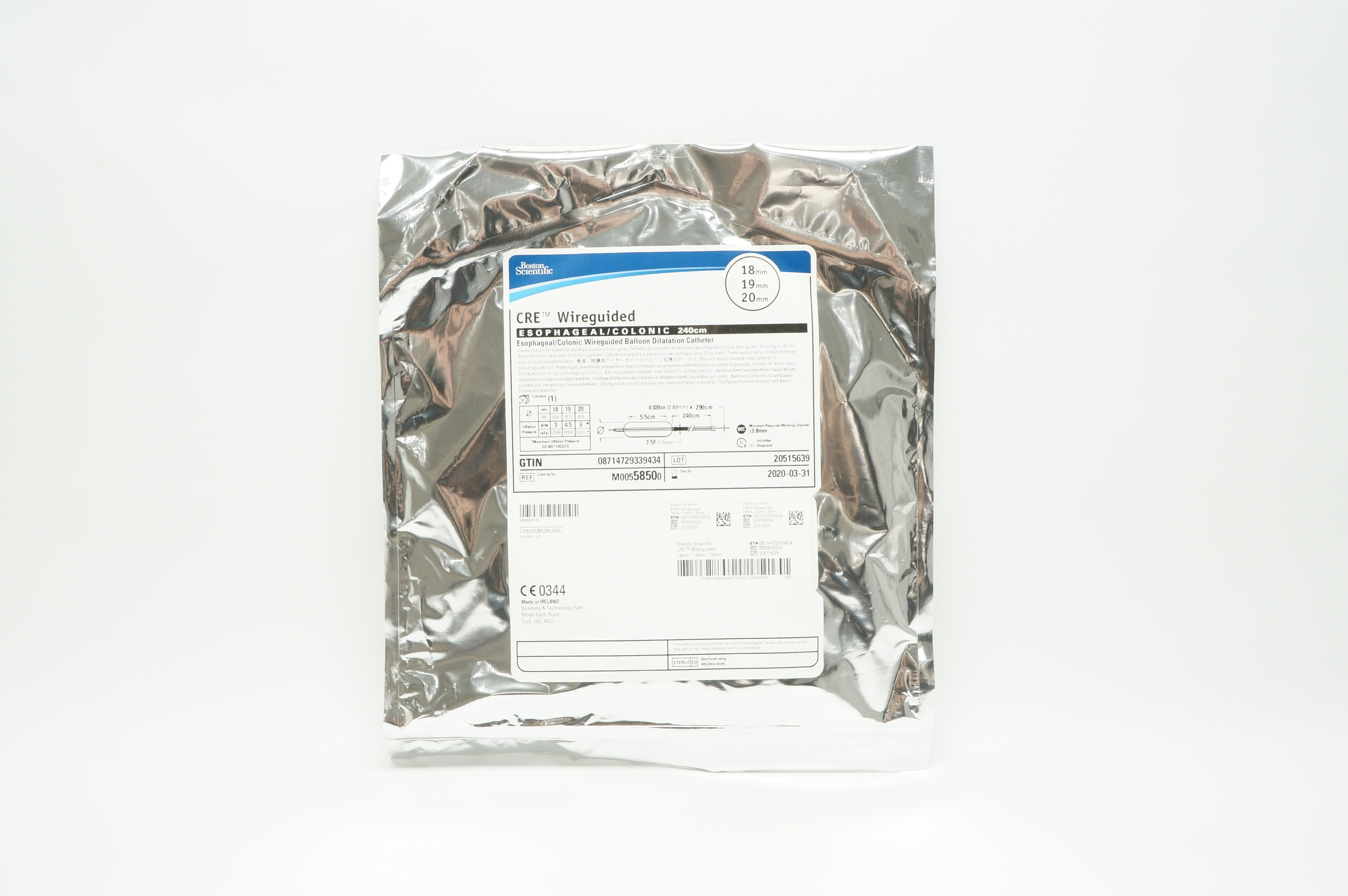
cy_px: 461
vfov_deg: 37.3
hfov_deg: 53.8
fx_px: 1328
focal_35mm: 36
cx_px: 662
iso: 400
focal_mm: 23
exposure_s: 1/15
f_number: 10
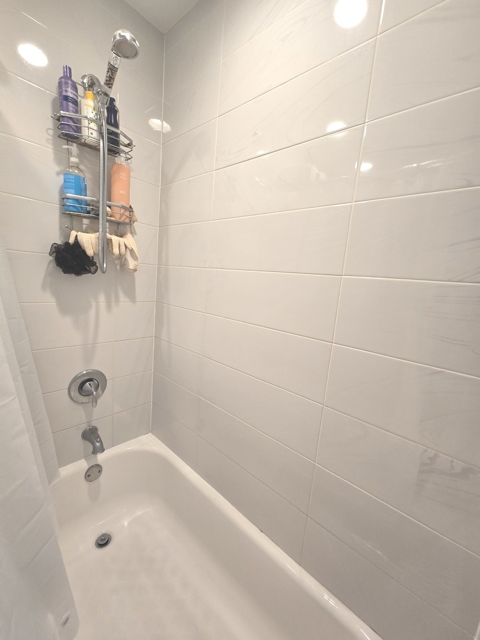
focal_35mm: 13
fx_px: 240
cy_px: 320
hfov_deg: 89.9
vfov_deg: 106.2
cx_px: 240
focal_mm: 2.2
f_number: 2.2
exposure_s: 1/60
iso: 125
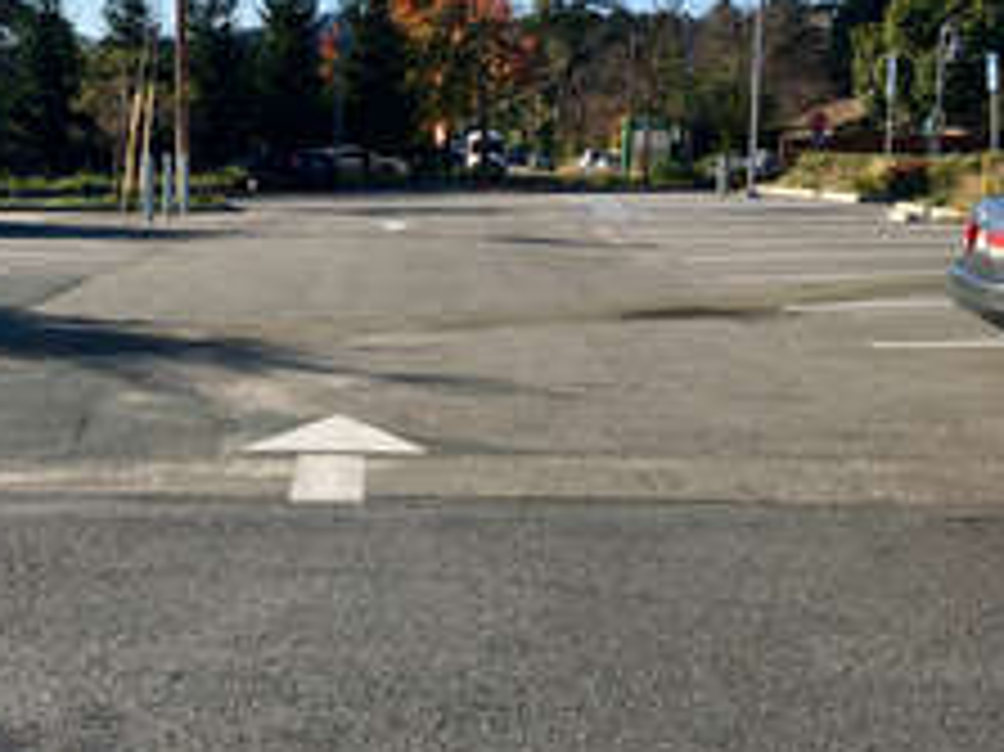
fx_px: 1507
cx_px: 261
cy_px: 302
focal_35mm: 52
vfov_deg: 27.9
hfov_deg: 36.1
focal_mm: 4.15
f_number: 2.2
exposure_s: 1/1451
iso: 25
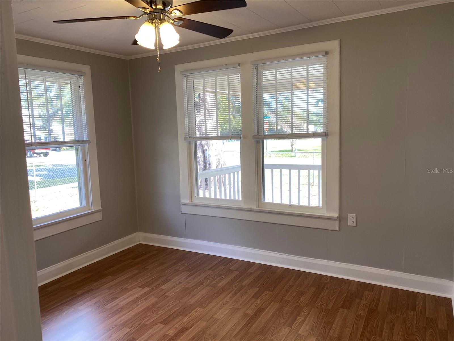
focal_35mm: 26
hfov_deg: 67.3
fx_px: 341
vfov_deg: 53.1
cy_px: 170
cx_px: 227
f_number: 1.8
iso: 50
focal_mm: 4.25
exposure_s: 1/120
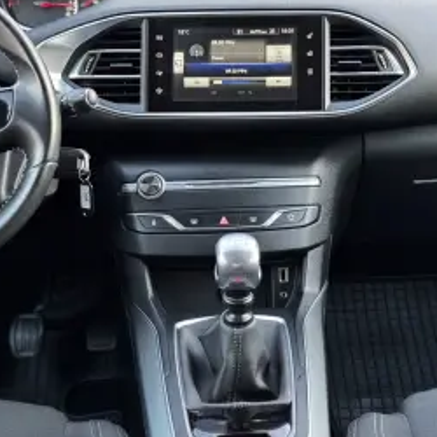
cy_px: 215
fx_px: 871
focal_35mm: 61
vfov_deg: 28.2
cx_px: 271
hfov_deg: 28.1
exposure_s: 1/31
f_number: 1.78
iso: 500
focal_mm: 6.76
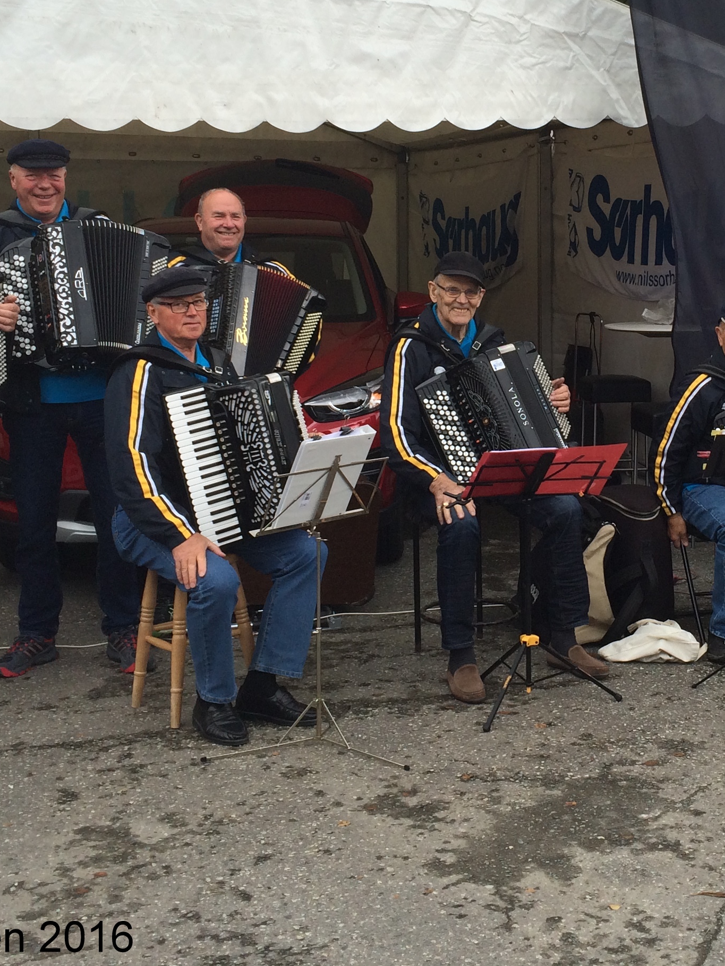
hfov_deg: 27.6
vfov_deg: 36.5
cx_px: 555
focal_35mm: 52
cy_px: 334
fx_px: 1452
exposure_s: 1/500
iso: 32
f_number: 2.2
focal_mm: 4.15
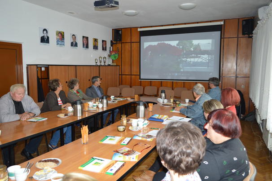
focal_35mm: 27
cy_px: 90
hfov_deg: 67.4
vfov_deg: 47.9
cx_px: 136
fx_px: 204
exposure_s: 1/60
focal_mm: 18
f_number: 3.5
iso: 800
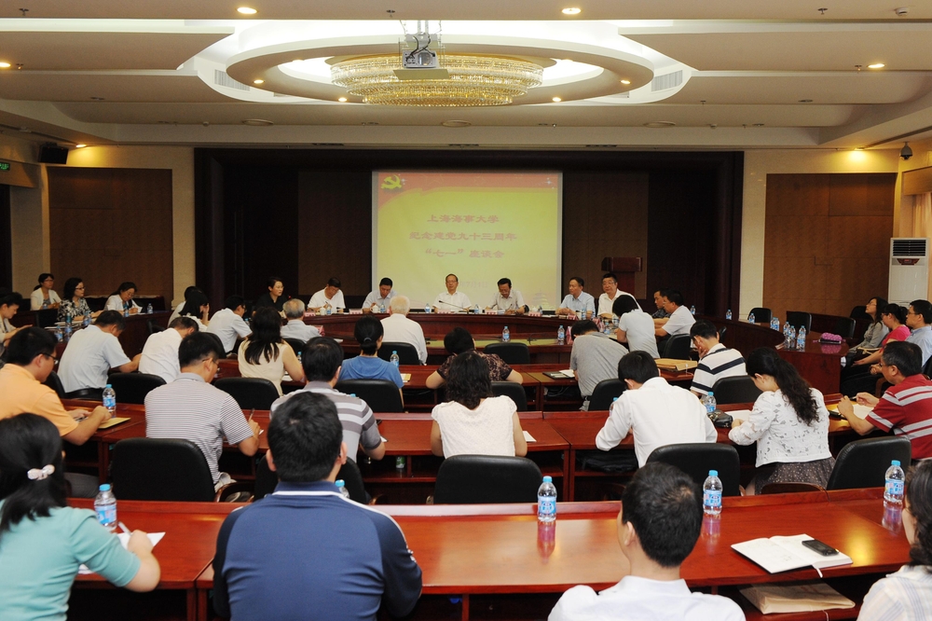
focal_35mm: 34
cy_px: 310
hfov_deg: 55.8
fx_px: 880
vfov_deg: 38.9
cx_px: 466
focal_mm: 34
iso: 1250
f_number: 8
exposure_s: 1/60
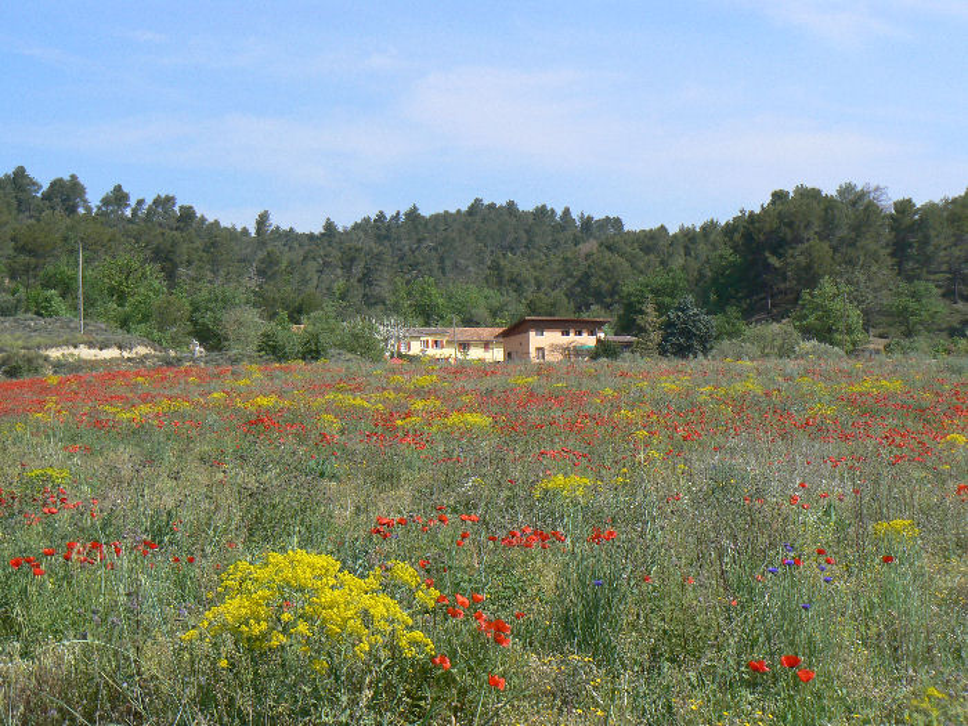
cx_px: 484
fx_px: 1790
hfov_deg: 30.3
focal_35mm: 64
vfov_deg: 22.9
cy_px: 363
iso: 80
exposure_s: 1/400
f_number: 6.3
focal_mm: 10.7
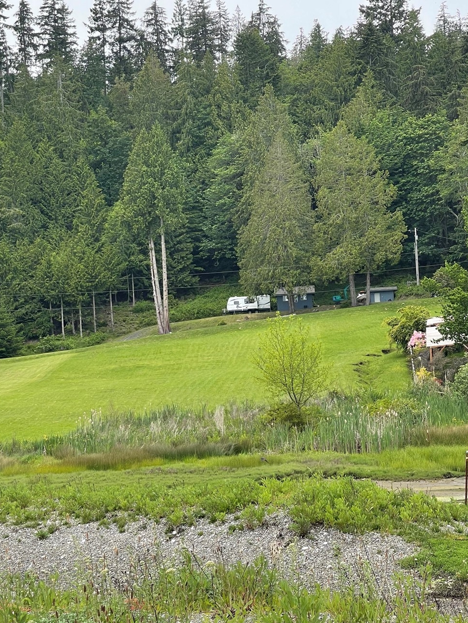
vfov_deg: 24.7
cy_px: 369
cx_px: 190
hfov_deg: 18.6
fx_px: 1424
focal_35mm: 79
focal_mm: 7.5
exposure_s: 1/395
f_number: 2.2
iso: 20
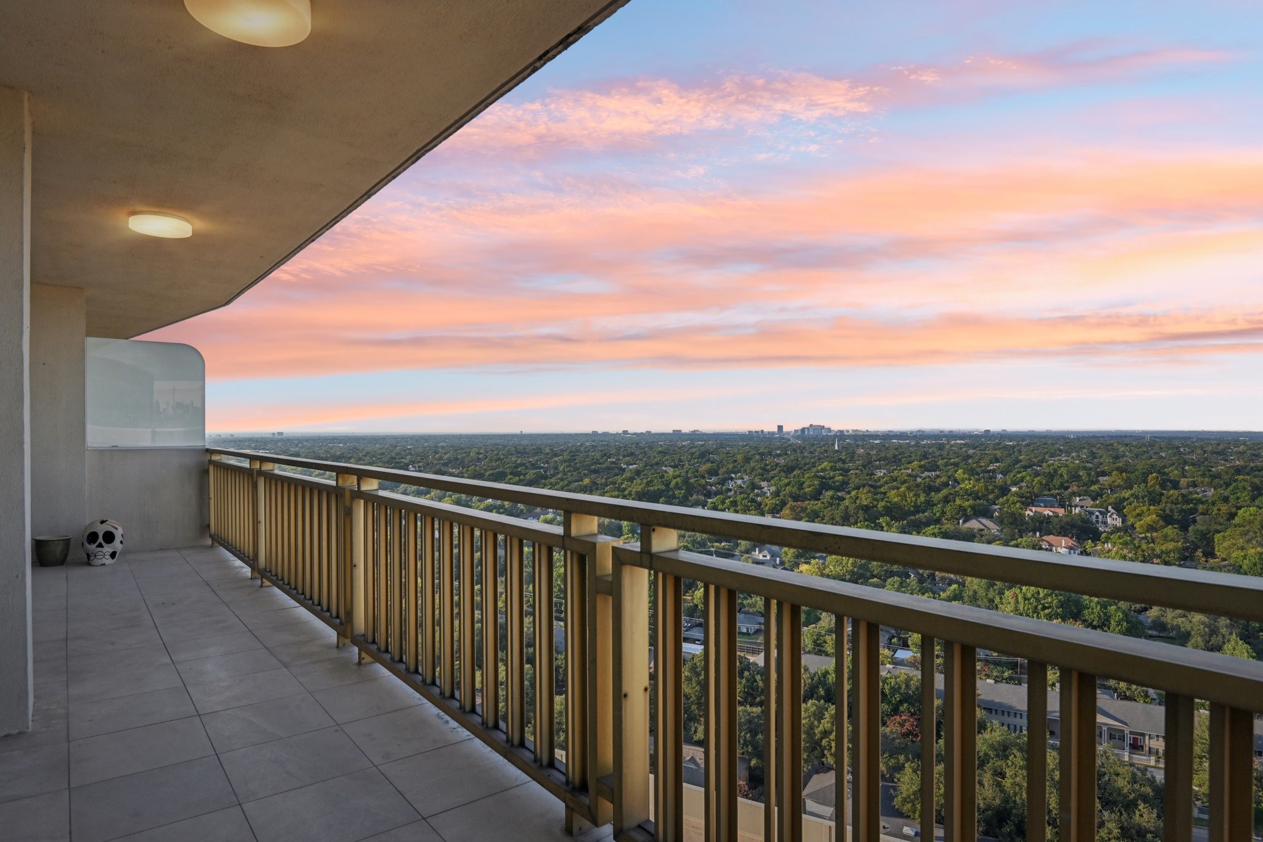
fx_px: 702
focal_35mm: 20
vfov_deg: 61.9
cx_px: 632
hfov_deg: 84.0
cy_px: 421
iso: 400
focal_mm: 20
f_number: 8
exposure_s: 1/640
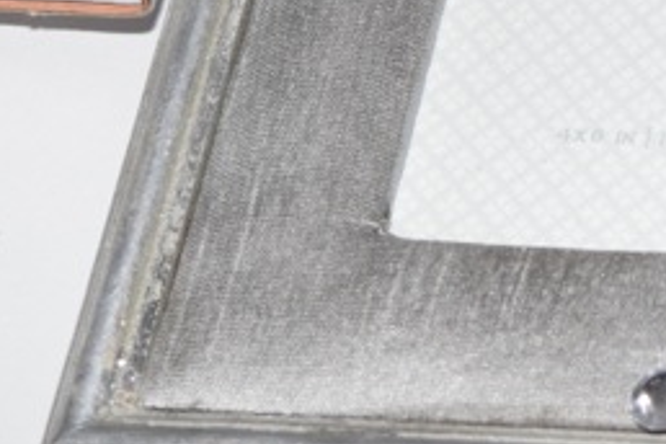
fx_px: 4846
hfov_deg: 7.7
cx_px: 950
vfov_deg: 5.2
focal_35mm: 262
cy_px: -249
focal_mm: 45
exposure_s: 1/60
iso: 560
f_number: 5
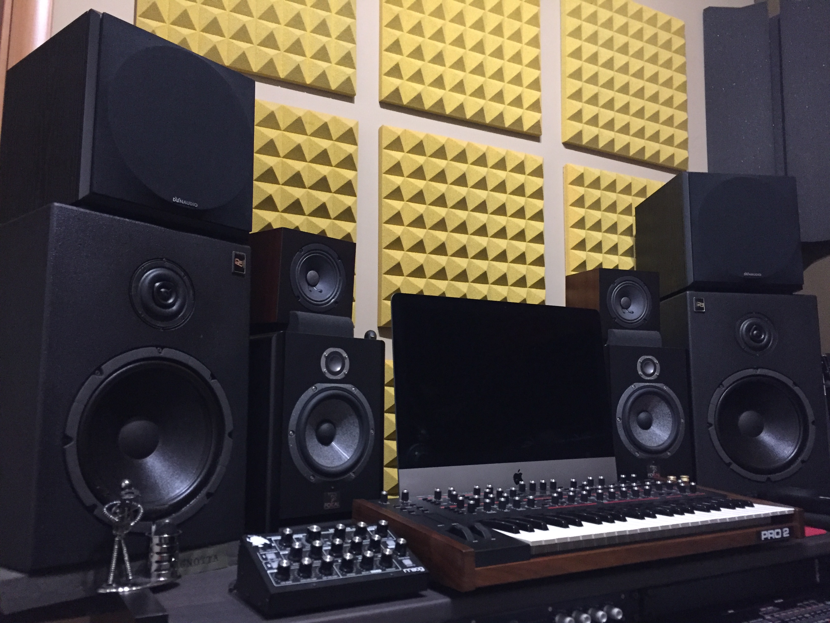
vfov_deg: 48.2
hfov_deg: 61.7
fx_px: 695
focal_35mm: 29
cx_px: 415
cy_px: 312
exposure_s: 1/17
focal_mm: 4.15
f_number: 2.2
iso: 250
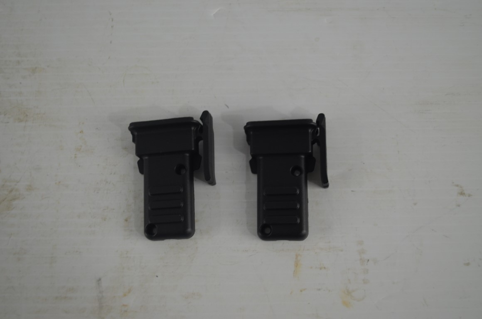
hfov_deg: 46.5
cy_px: 160
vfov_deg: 31.7
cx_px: 241
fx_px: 561
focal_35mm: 42
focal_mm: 28
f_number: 4.5
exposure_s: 1/60
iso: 500
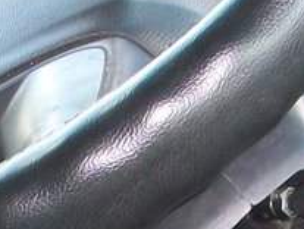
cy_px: 381
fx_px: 2182
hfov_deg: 8.0
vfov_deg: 5.9
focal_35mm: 248
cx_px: 48
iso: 80
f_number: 2.8
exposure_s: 1/80
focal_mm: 5.7
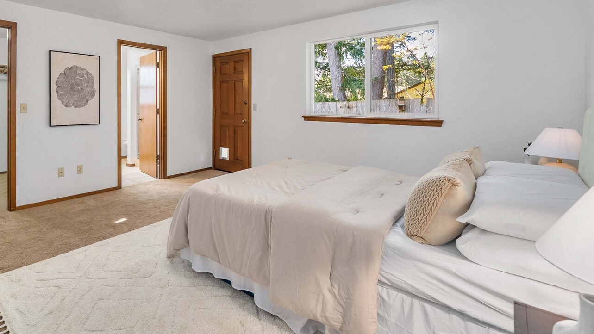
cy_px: 118
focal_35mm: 18
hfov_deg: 90.1
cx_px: 211
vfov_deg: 59.9
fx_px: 284
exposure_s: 1/4
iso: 1000
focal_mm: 13
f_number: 7.1
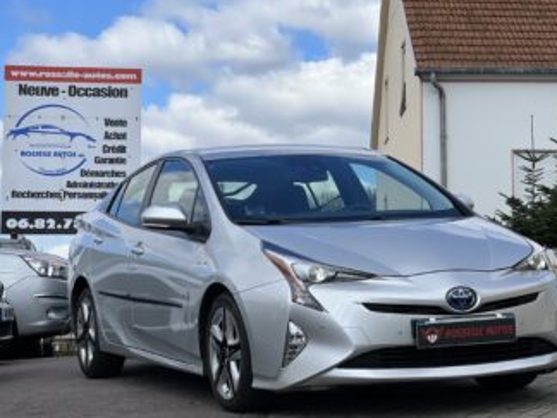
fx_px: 1432
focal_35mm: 89
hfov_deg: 22.0
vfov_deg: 16.6
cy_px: 178
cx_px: 295
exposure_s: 1/713
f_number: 2.8
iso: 32
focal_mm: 9
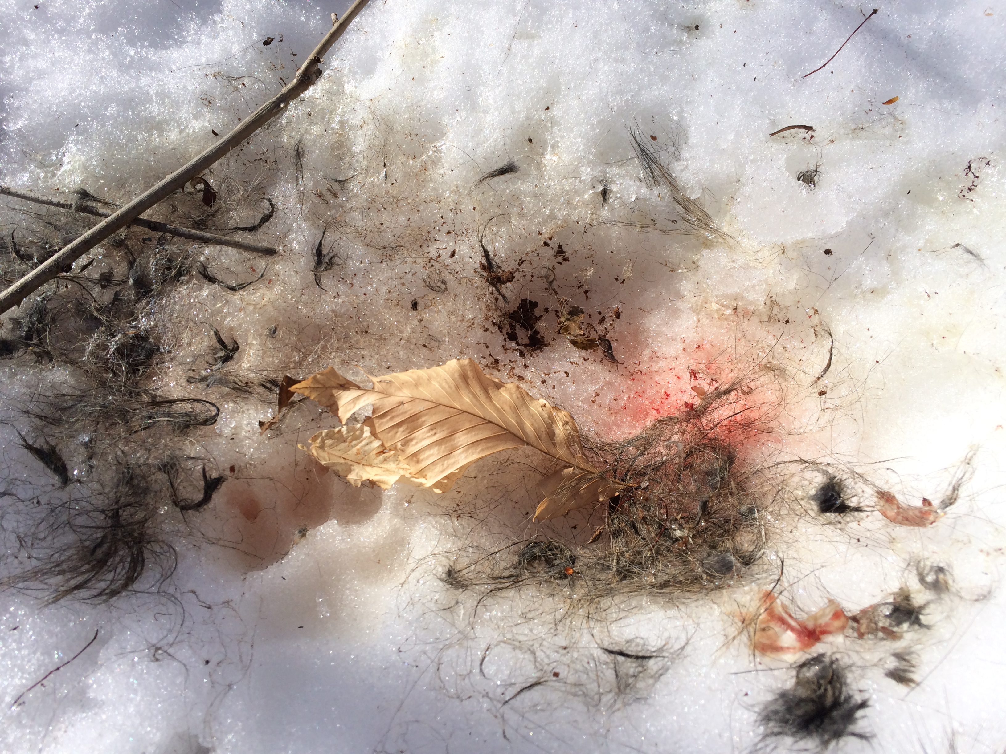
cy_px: 377
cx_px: 503
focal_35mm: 30
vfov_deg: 46.8
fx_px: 872
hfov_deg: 60.0
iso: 32
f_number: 2.2
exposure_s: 1/2415
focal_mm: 4.12
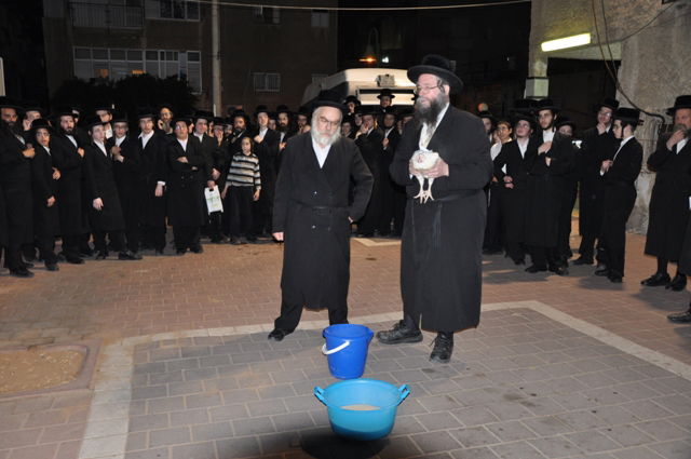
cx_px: 346
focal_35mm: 33
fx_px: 633
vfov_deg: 39.9
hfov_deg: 57.3
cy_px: 230
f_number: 3.8
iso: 500
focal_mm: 22
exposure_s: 1/60
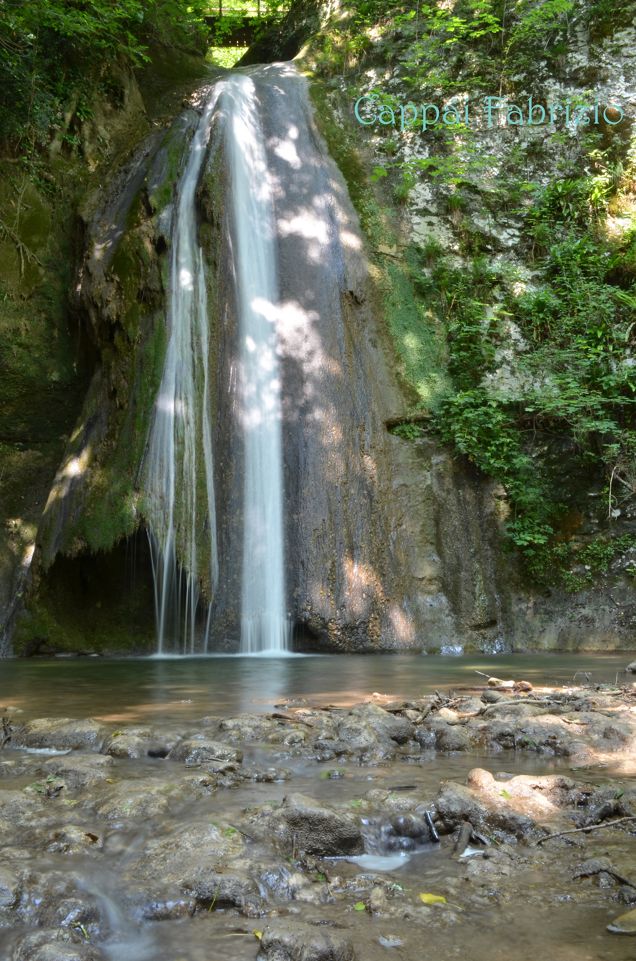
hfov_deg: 36.7
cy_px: 480
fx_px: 959
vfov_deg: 53.2
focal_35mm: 36
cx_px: 318
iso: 100
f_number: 25
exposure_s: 1.3
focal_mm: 24
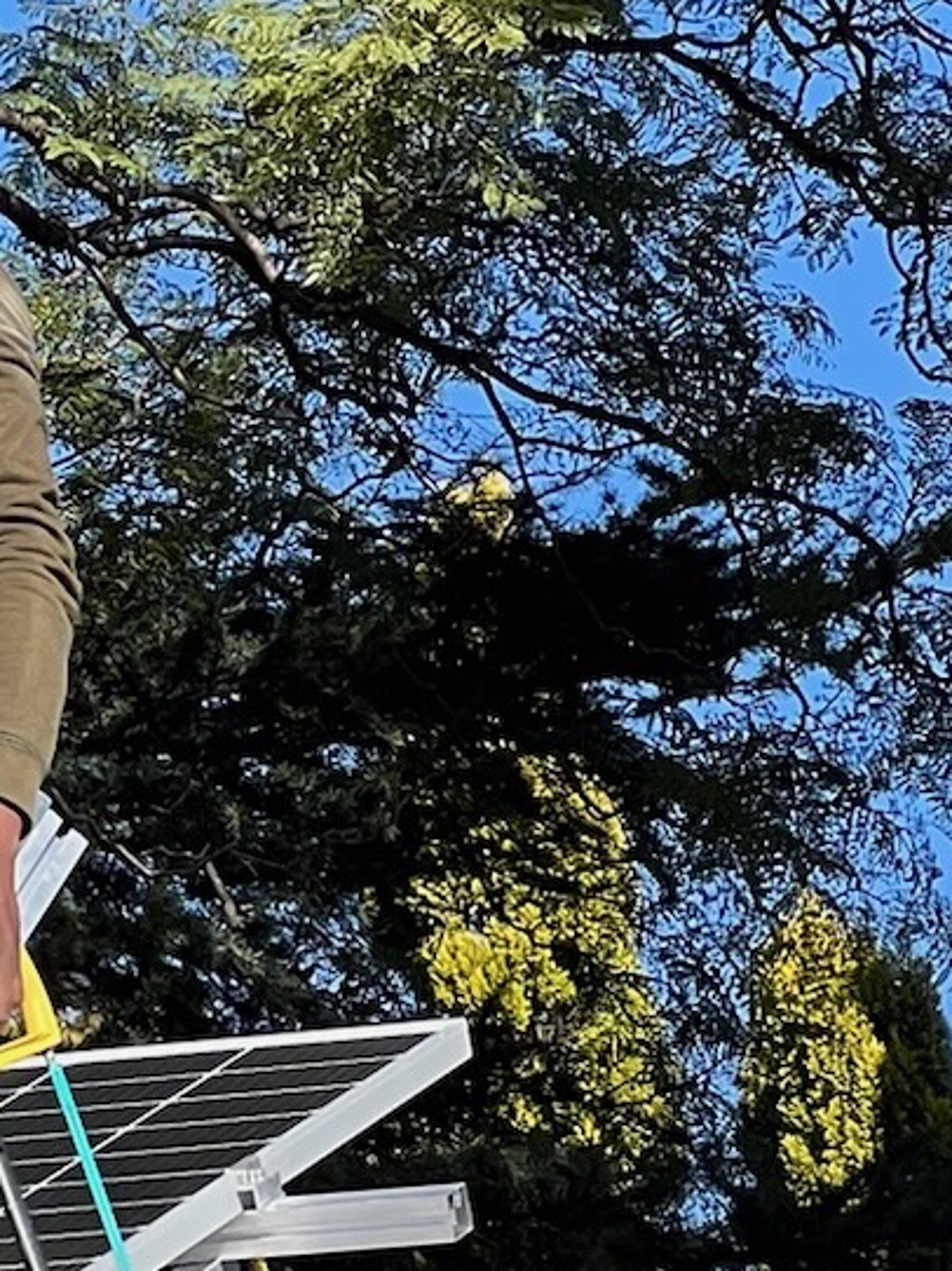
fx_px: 10679
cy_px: 919
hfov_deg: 5.0
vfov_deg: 6.8
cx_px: -659
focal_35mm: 291
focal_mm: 9
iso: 32
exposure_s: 1/285
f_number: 2.8
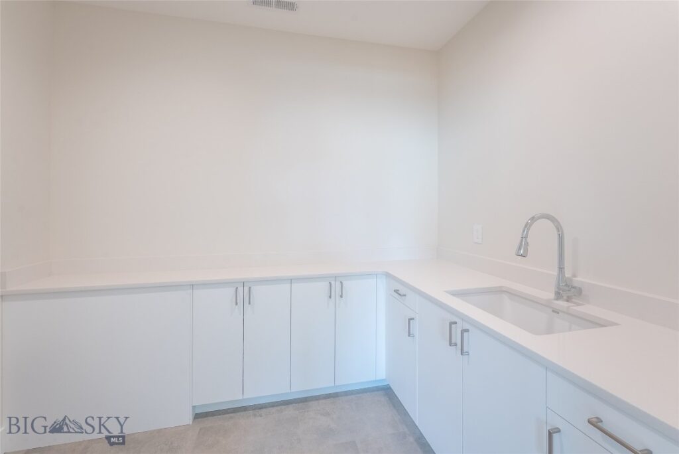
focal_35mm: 14
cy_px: 227
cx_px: 340
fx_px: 264
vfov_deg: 81.3
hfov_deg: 104.2
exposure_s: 1/400
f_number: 10
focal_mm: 14
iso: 400
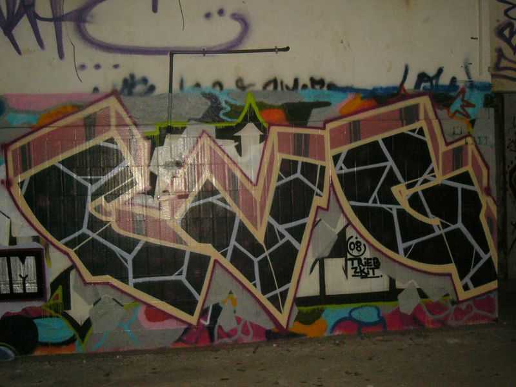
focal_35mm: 45
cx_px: 258
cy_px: 194
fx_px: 671
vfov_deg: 32.2
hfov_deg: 42.1
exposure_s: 1/60
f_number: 3.2
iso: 400
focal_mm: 7.5
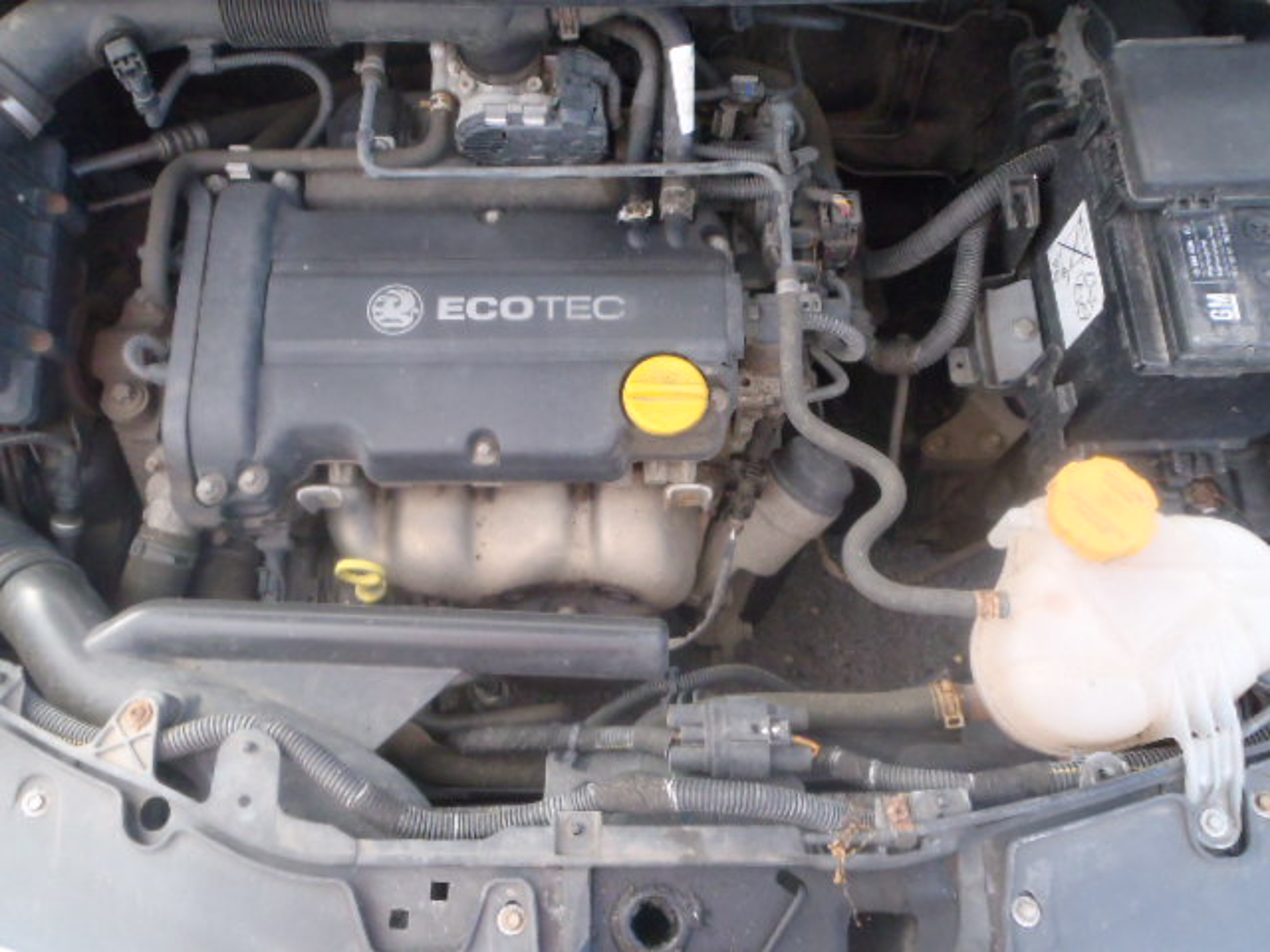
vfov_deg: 49.7
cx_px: 635
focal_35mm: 28
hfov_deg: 63.4
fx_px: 1027
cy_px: 476
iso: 400
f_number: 3.5
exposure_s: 1/250
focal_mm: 5
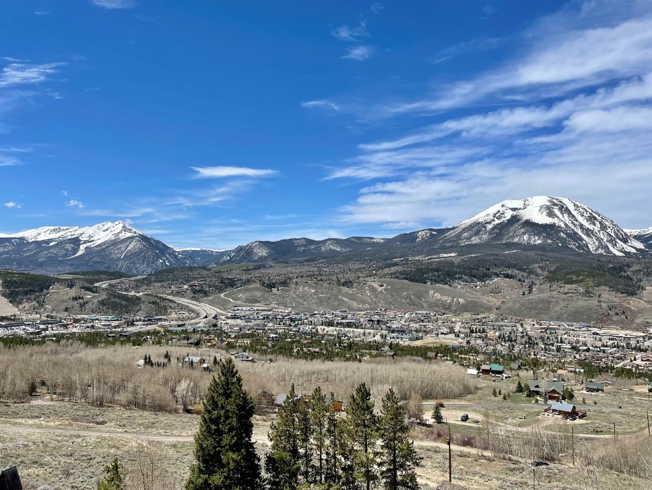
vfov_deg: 51.4
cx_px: 325
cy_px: 244
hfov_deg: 65.3
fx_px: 509
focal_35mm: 27
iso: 32
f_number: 1.6
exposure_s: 1/5128
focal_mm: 5.1
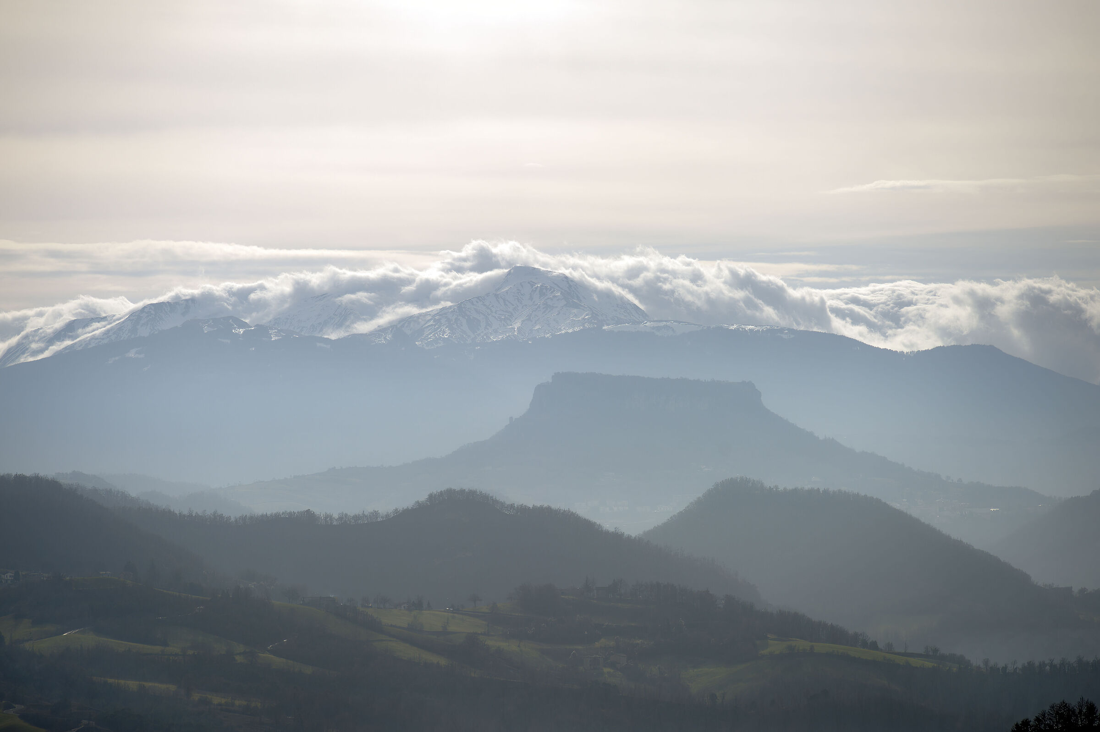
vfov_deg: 6.9
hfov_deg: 10.3
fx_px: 6107
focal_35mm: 200
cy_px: 366
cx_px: 550
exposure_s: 1/1250
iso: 100
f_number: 5.6
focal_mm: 200
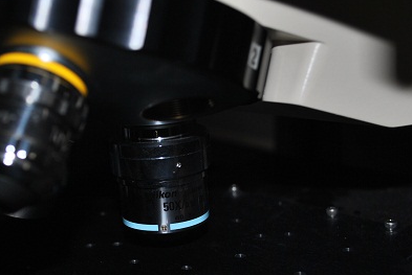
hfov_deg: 28.4
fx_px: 813
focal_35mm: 71
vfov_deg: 19.2
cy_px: 184
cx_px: 167
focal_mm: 32
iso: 100
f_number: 4.8
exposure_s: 1/125
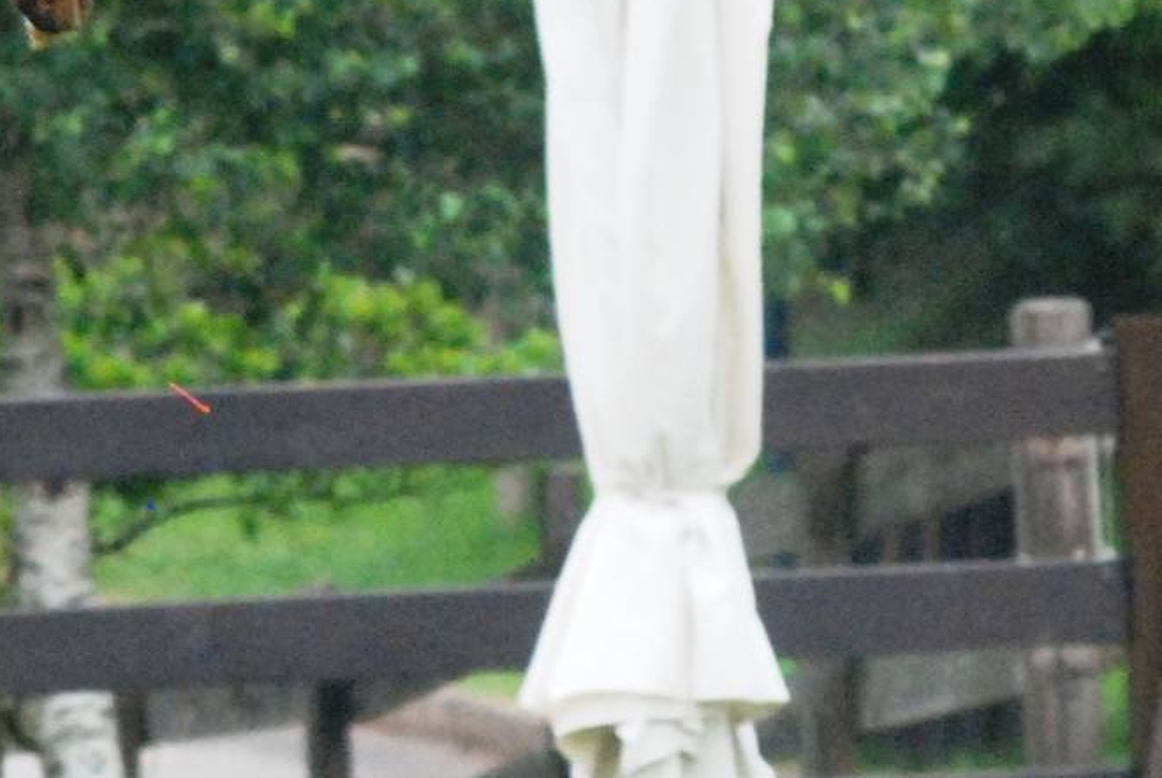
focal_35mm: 491
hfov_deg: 4.2
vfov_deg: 2.8
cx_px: 331
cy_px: -124
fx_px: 15876
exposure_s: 1/800
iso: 1600
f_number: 7.1
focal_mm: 135
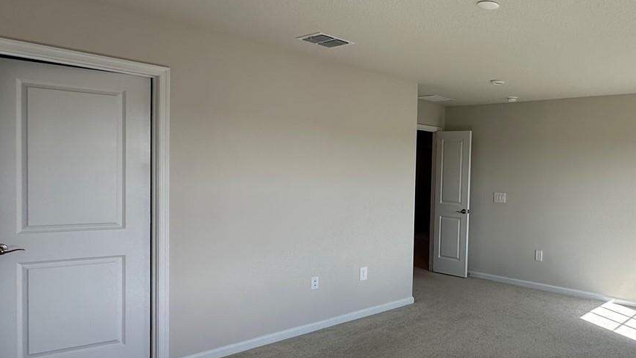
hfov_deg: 61.5
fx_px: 472
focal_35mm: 28
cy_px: 191
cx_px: 521
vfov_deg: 41.4
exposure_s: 1/267
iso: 40
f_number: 2.2
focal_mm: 2.22
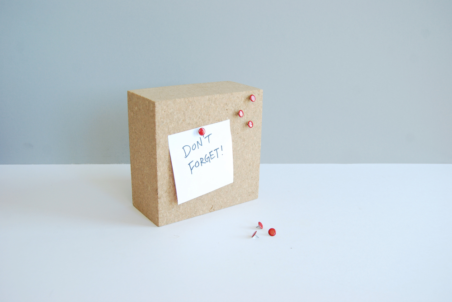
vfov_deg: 37.0
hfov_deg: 53.1
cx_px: 226
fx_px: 452
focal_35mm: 36
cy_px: 151
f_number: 5.6
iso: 400
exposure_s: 1/40
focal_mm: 24
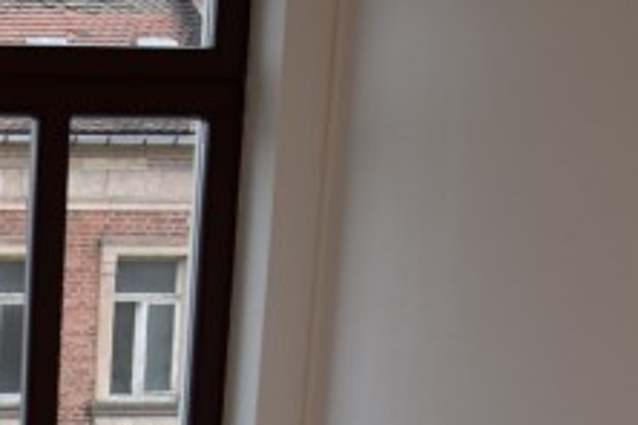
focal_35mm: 78
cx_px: -290
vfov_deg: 15.5
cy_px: 721
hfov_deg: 22.0
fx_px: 1382
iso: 200
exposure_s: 1/125
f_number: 5.6
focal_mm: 10
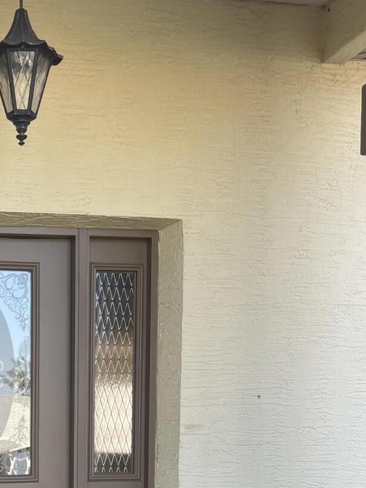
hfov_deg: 22.7
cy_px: 519
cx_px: -1
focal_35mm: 62
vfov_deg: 28.7
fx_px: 874
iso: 32
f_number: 1.6
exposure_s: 1/348
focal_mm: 5.1
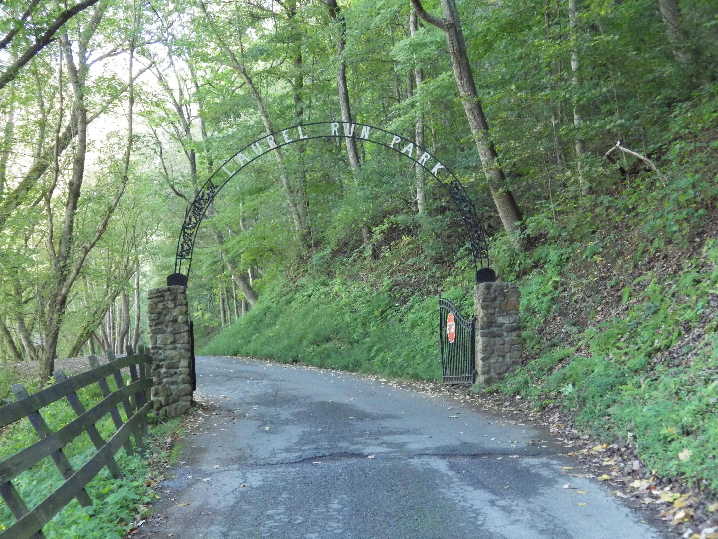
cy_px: 270
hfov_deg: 32.7
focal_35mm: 59
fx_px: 1224
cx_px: 359
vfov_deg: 24.8
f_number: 4
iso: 800
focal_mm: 10.7
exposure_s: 1/50
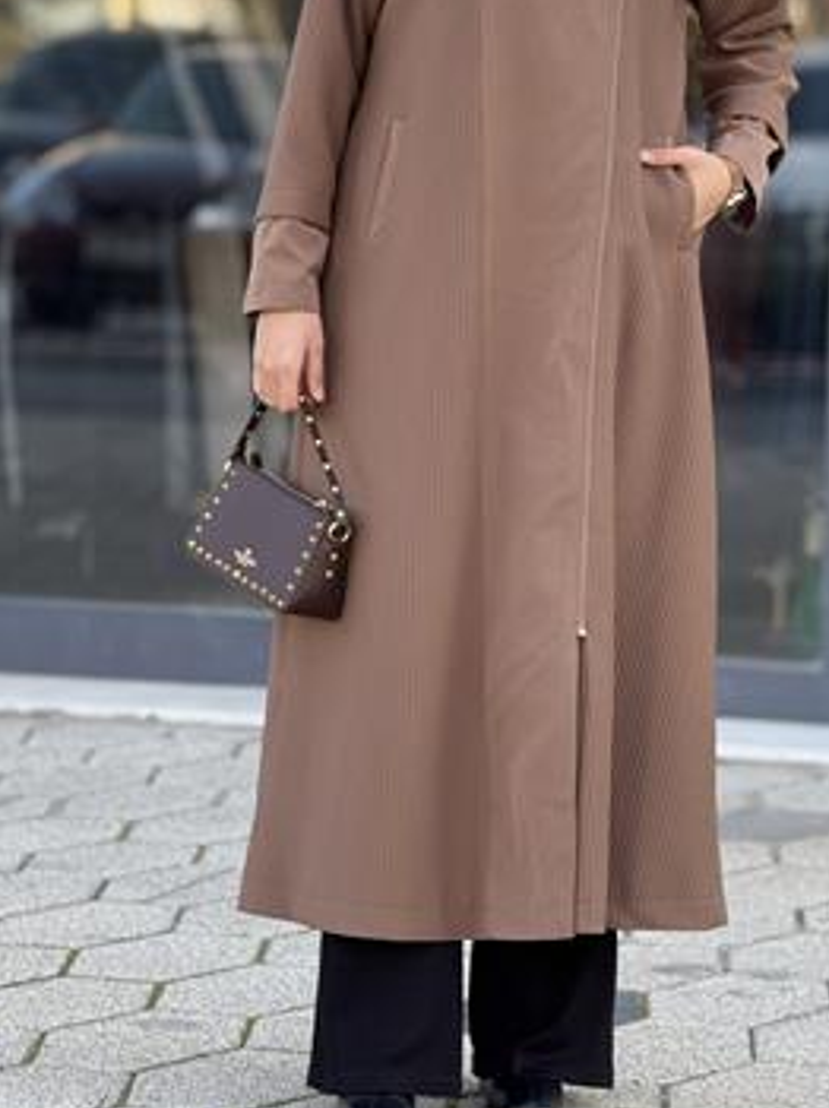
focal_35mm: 183
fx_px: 5851
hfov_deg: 8.1
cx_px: 475
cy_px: 321
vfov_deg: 10.8
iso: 64
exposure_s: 1/121
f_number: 2.8
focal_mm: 15.66
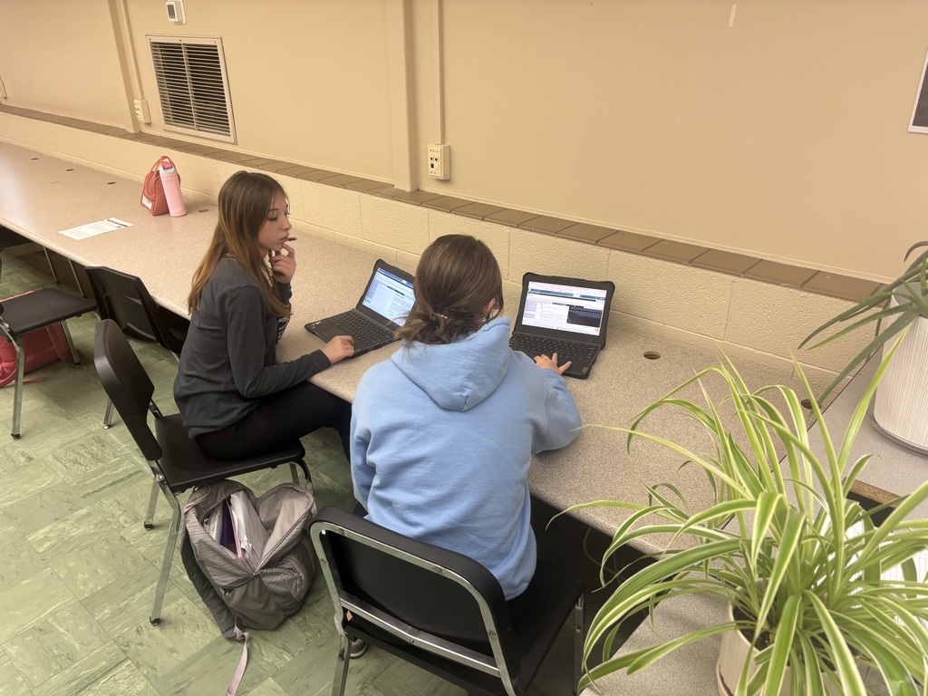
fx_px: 697
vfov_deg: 53.1
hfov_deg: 67.3
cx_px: 464
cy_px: 348
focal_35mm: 26
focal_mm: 5.96
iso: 160
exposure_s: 1/60
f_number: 1.6
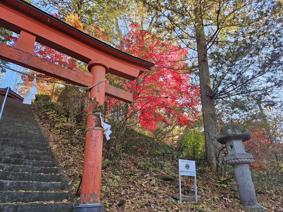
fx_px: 188
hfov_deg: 73.9
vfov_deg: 58.9
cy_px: 106
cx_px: 142
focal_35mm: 23
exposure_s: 1/100
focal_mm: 5.4
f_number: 1.8
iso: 40
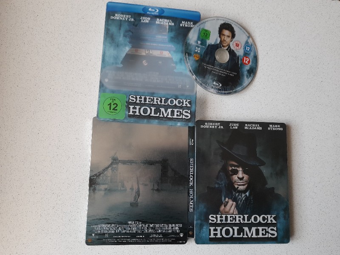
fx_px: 246
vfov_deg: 54.9
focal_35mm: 25
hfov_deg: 69.4
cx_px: 170
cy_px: 128
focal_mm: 4.6
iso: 320
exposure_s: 1/50
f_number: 2
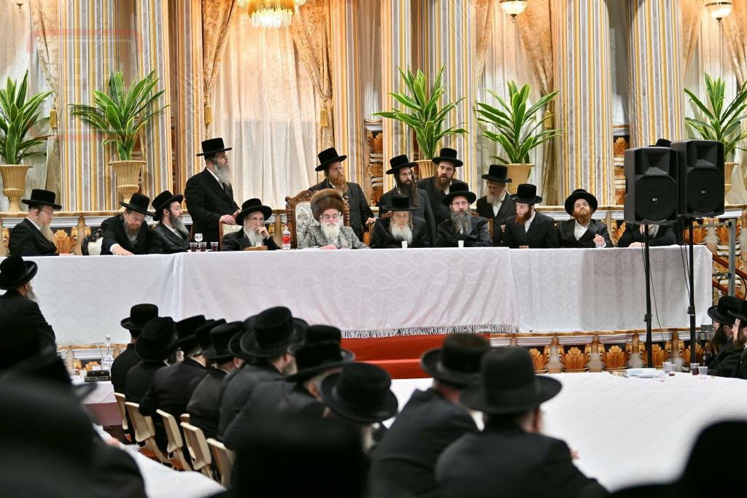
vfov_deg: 15.9
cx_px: 374
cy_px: 249
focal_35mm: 86
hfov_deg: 23.6
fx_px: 1785
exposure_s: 1/200
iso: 400
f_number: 2.8
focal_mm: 86
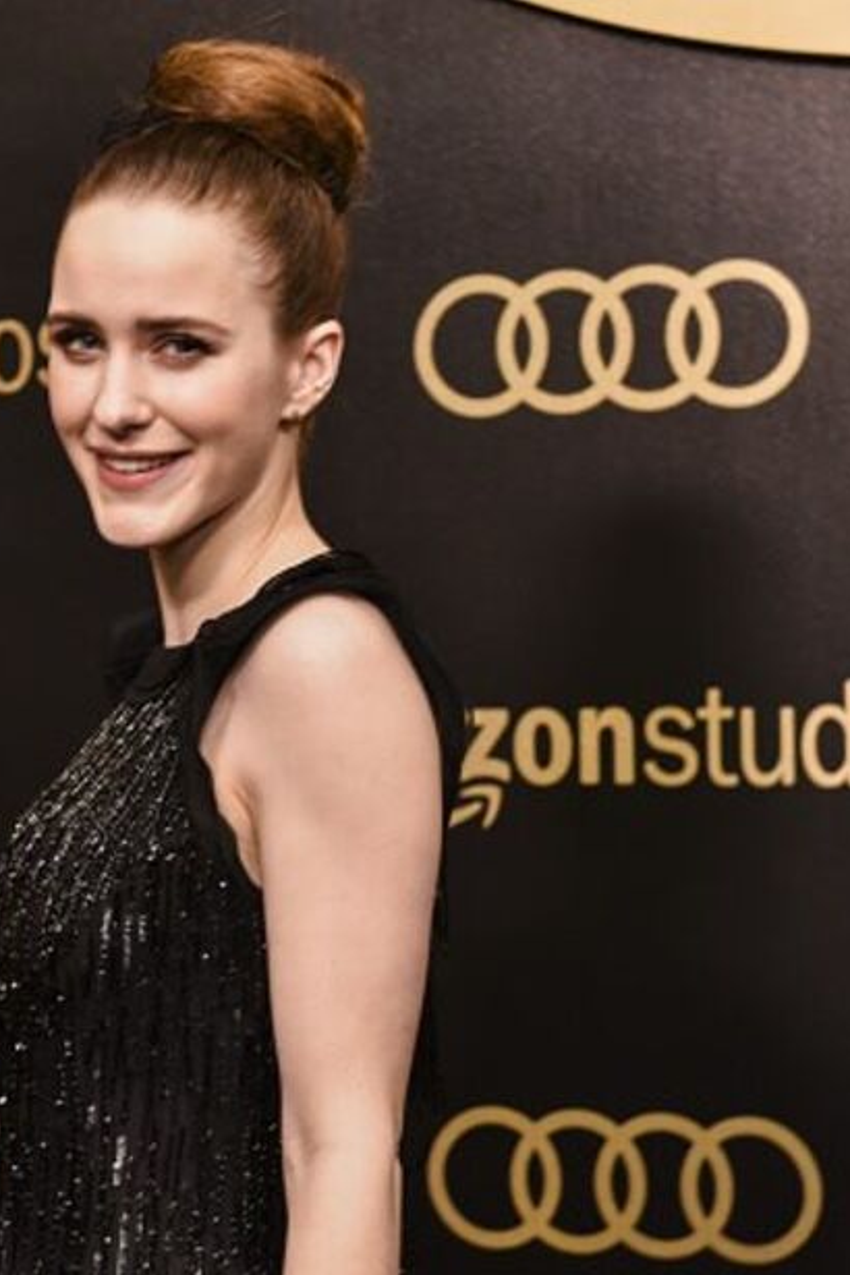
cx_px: 270
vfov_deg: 19.3
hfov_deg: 12.9
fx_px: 3754
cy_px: 642
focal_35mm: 106
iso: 1000
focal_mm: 70
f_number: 4
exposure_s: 1/200
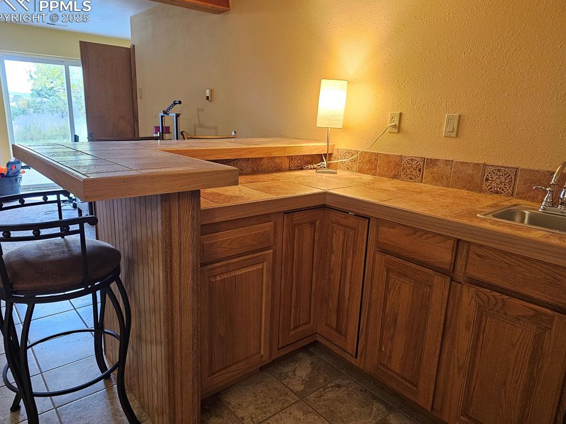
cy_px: 211
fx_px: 392
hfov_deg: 71.6
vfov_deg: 56.8
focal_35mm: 24
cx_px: 271
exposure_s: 1/120
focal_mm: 6.3
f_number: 1.7
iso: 640
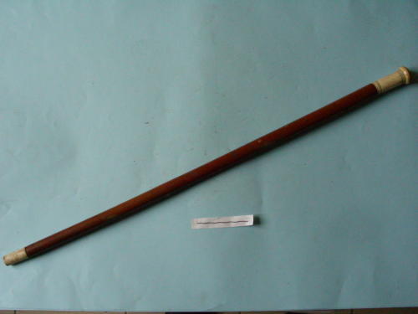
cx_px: 209
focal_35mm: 41
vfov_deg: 35.1
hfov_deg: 45.8
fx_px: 495
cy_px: 157
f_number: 4
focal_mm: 6.8
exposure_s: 1/105
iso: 400
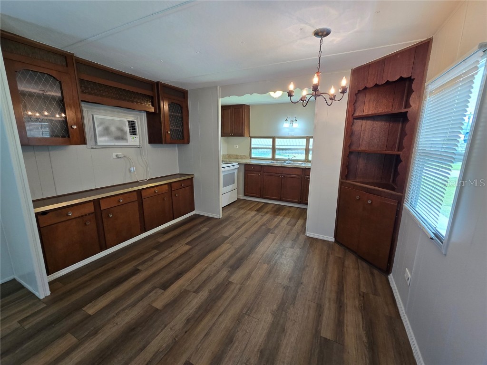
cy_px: 182
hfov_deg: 106.2
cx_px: 244
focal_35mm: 13
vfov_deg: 89.9
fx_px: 183
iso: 160
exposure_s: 1/60
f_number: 2.2
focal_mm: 2.2
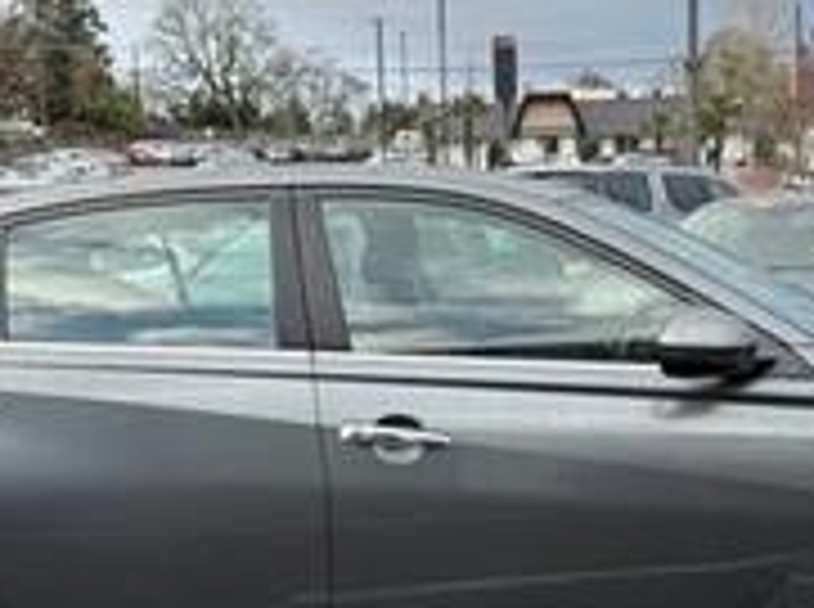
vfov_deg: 21.8
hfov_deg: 29.0
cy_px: 414
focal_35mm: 67
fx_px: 1572
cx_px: 468
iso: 80
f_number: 1.78
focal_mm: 6.76
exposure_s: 1/992
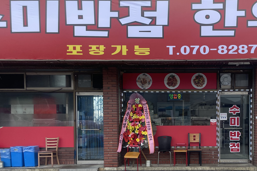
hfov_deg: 41.7
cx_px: 188
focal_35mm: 46
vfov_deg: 28.6
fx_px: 328
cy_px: 138
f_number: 1.6
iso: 50
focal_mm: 4.2
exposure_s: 1/1490
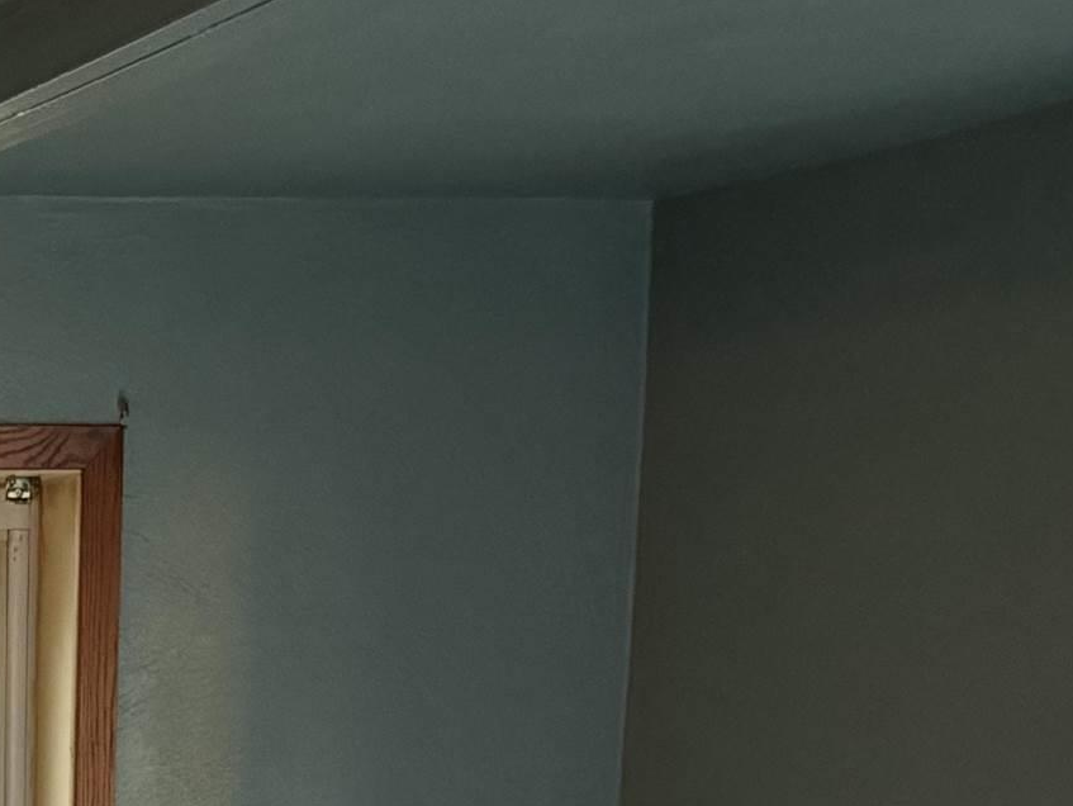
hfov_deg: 20.8
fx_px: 2698
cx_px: -256
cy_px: 1356
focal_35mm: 87
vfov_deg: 15.2
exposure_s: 1/40
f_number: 1.78
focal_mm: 6.76
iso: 800
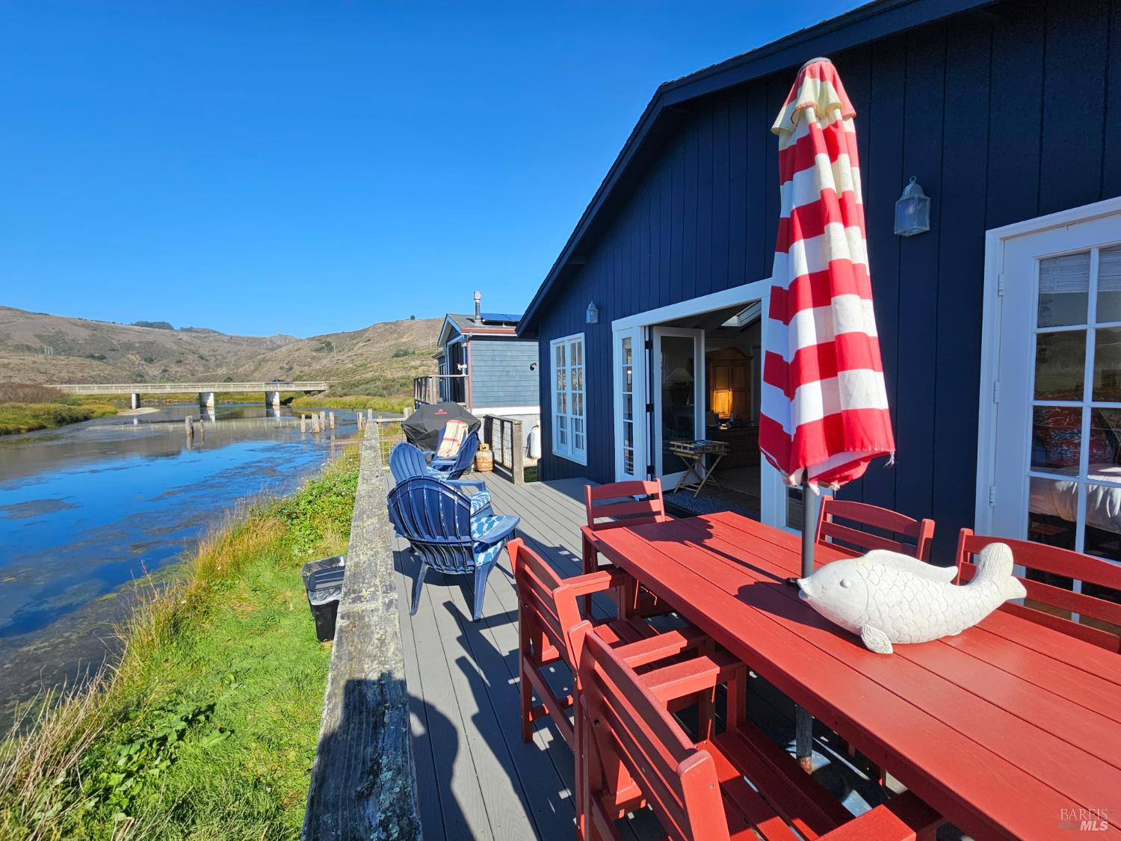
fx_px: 421
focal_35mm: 13
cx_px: 560
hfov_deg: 106.2
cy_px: 420
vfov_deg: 89.9
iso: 50
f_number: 2.2
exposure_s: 1/2032
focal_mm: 2.2
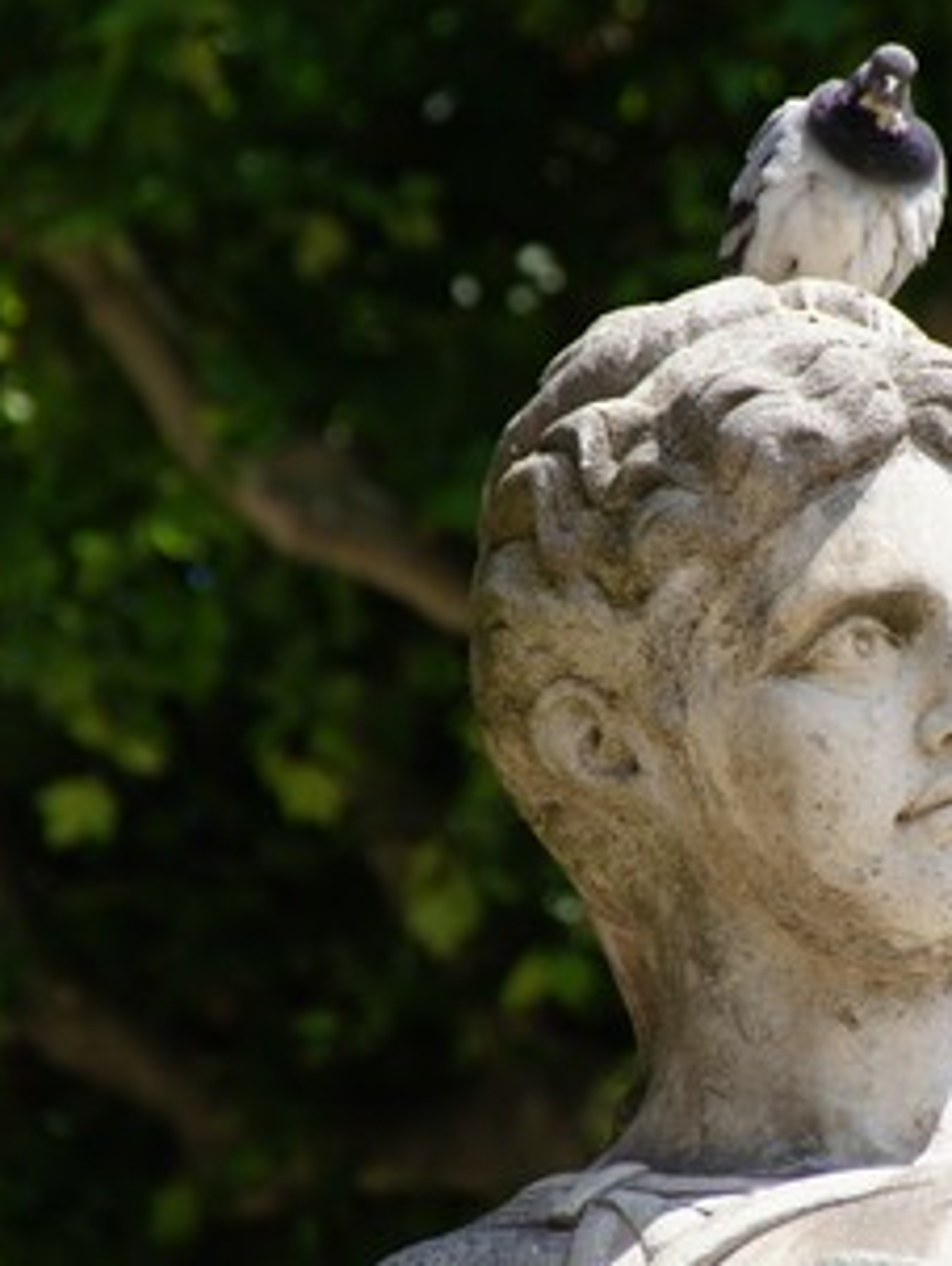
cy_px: 631
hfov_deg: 3.4
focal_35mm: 438
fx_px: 16038
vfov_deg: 4.5
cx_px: 860
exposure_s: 1/320
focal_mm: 200
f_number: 6.3
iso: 125
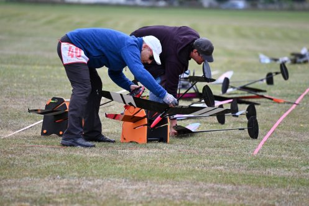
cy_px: 103
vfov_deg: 3.4
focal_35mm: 400
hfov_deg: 5.2
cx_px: 154
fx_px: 3435
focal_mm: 400
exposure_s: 1/400
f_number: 6.3
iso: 320
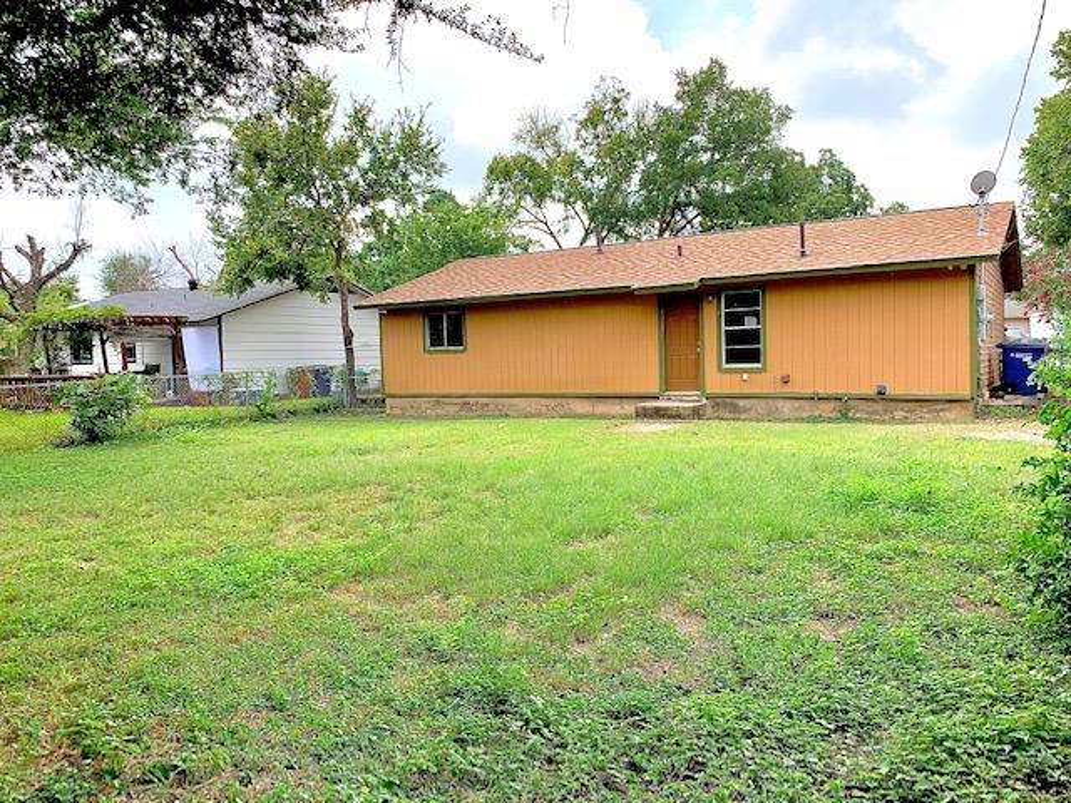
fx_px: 804
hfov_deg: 67.3
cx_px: 536
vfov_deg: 53.1
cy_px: 402
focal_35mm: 26
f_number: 1.8
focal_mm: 4.25
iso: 25
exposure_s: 1/612
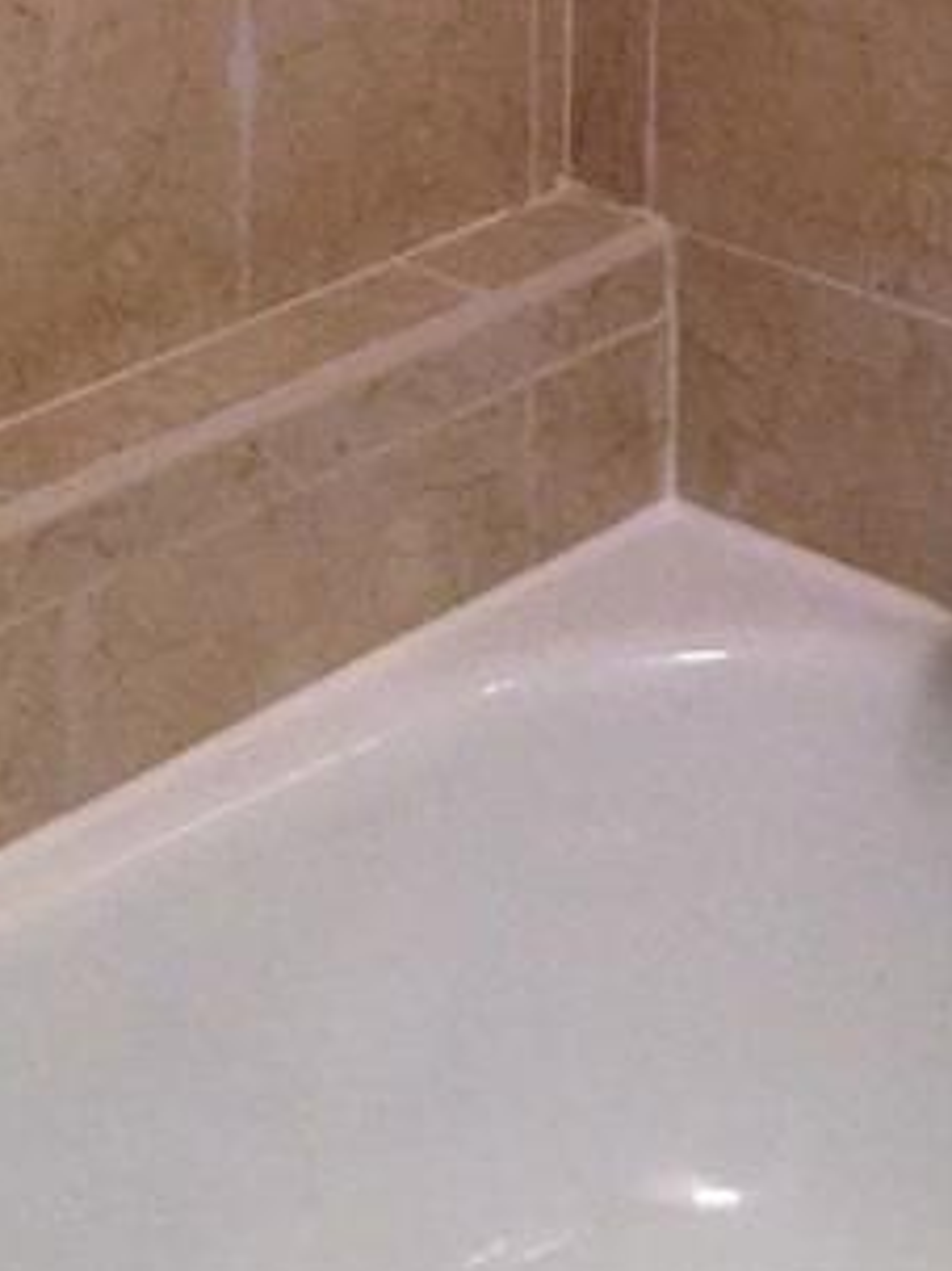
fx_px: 4220
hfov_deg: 12.8
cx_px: 667
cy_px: -281
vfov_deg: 16.4
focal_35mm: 115
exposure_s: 1/10
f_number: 2.2
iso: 125
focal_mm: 4.15
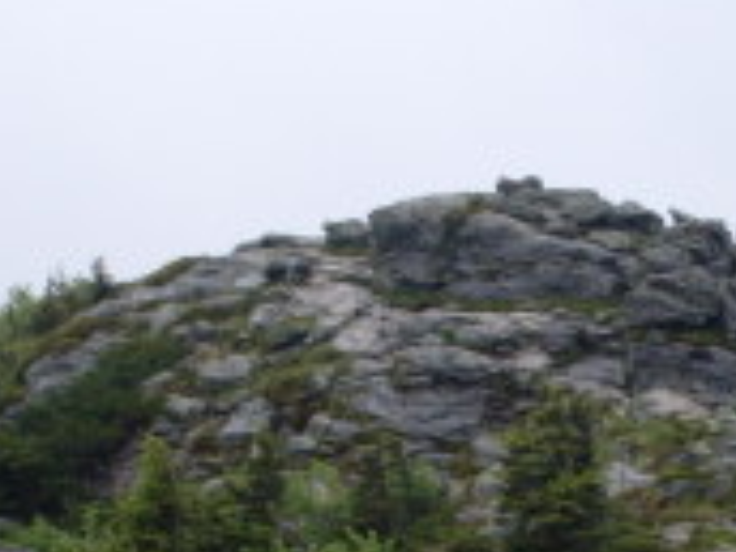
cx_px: 441
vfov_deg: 13.8
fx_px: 2254
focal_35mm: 106
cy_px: 539
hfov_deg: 18.5
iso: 80
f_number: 8.4
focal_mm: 6.3
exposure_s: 1/125
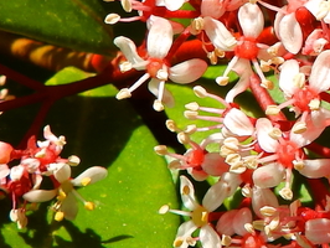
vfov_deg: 10.8
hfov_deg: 13.7
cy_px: 54
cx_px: 470
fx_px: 1307
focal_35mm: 137
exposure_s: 1/320
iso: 80
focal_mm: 5.7
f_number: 4.5
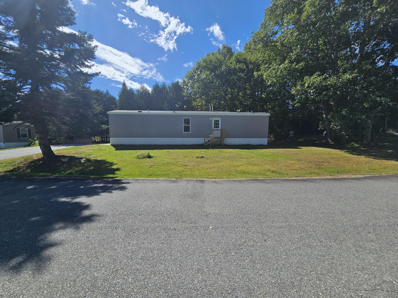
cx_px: 199
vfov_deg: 89.9
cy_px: 149
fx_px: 149
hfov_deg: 106.2
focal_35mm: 13
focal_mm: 2.2
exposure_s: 1/2443
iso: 50
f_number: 2.2
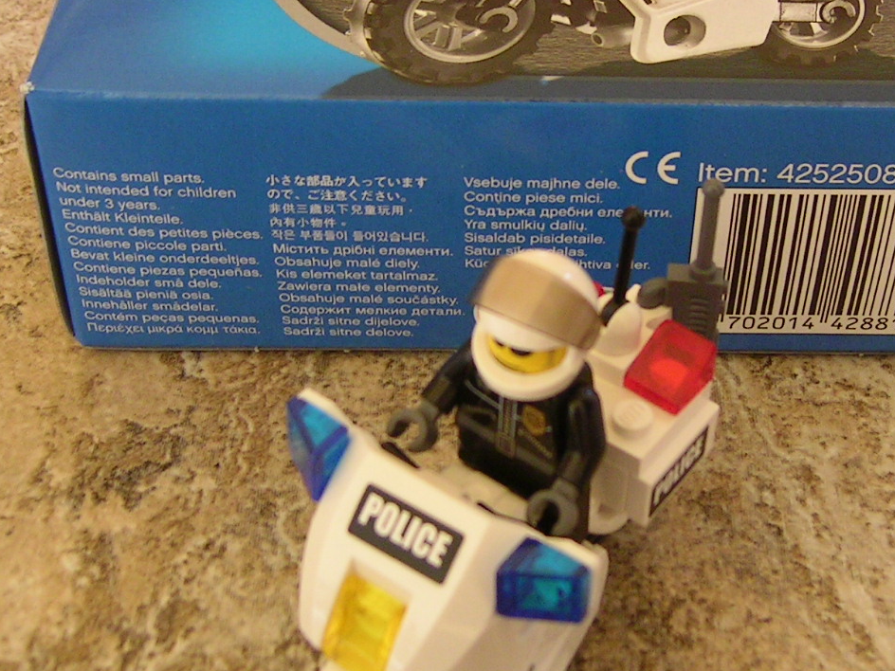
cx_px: 543
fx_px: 1577
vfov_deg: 24.0
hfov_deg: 31.6
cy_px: 294
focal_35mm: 61
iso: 100
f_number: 2.8
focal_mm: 5.6
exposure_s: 1/43.6
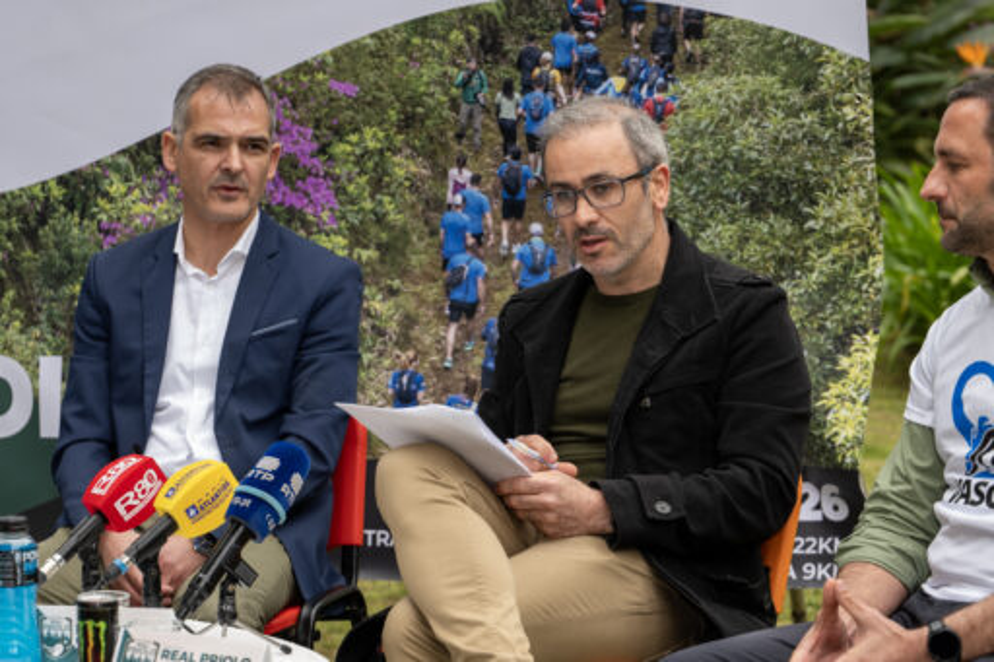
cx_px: 497
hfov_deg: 16.5
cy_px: 331
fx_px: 3422
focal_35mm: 124
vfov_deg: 11.0
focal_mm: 124
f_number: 5.6
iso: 400
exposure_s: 1/160
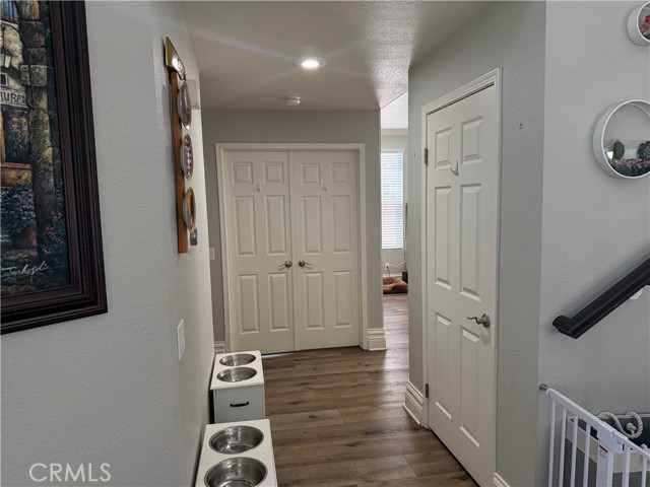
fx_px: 451
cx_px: 325
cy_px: 244
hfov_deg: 71.6
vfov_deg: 56.8
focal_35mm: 24
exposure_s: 1/120
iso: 320
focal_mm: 6.76
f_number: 1.78
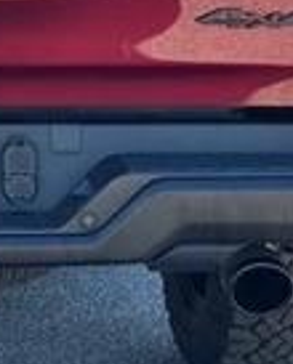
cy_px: -27
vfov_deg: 11.1
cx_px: -136
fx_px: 1860
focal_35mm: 172
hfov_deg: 8.8
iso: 64
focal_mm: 6.76
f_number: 1.78
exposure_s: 1/582
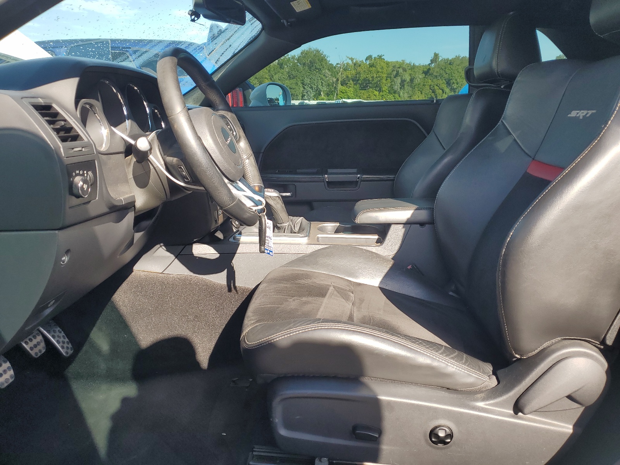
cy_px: 232
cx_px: 310
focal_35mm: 26
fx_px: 466
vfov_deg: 53.1
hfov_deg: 67.3
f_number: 1.5
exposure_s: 1/625
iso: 50
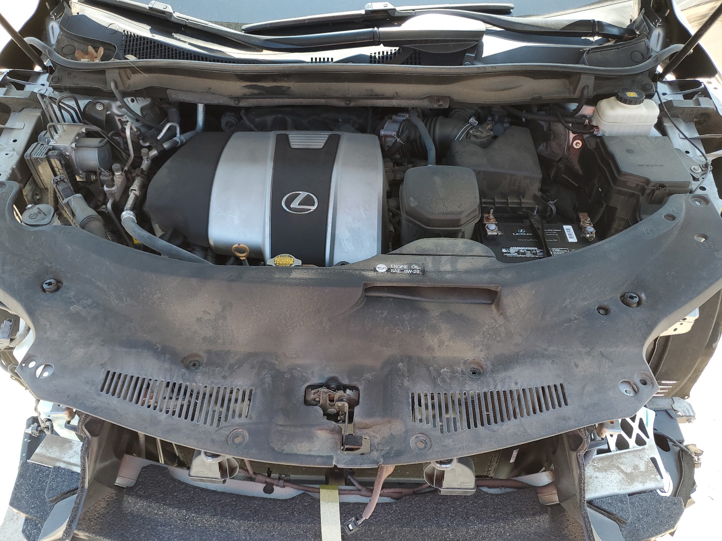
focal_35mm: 26
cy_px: 270
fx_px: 542
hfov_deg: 67.3
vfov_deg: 53.1
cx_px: 361
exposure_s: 1/417
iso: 50
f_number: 1.5
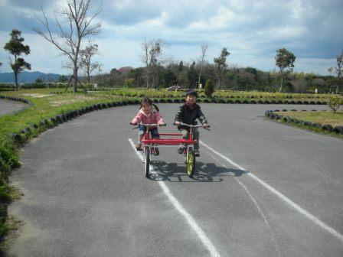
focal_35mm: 35
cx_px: 172
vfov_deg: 40.7
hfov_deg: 52.6
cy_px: 128
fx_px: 347
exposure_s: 1/96.1
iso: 50
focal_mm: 5.8
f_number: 8.5
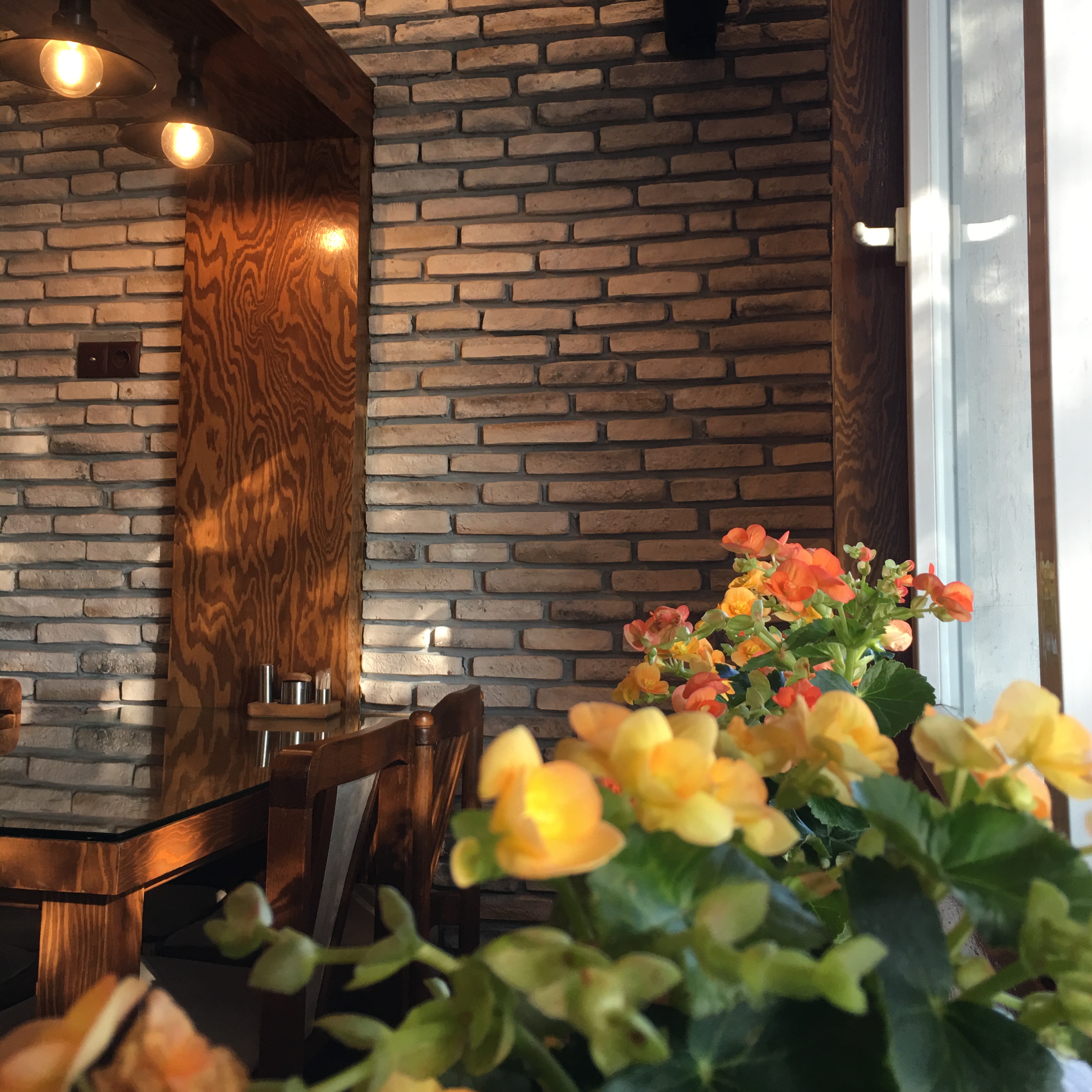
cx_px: 558
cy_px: 460
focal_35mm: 35
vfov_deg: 47.1
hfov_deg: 47.2
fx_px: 1249
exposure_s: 1/50
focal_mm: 4.15
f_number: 2.2
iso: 32
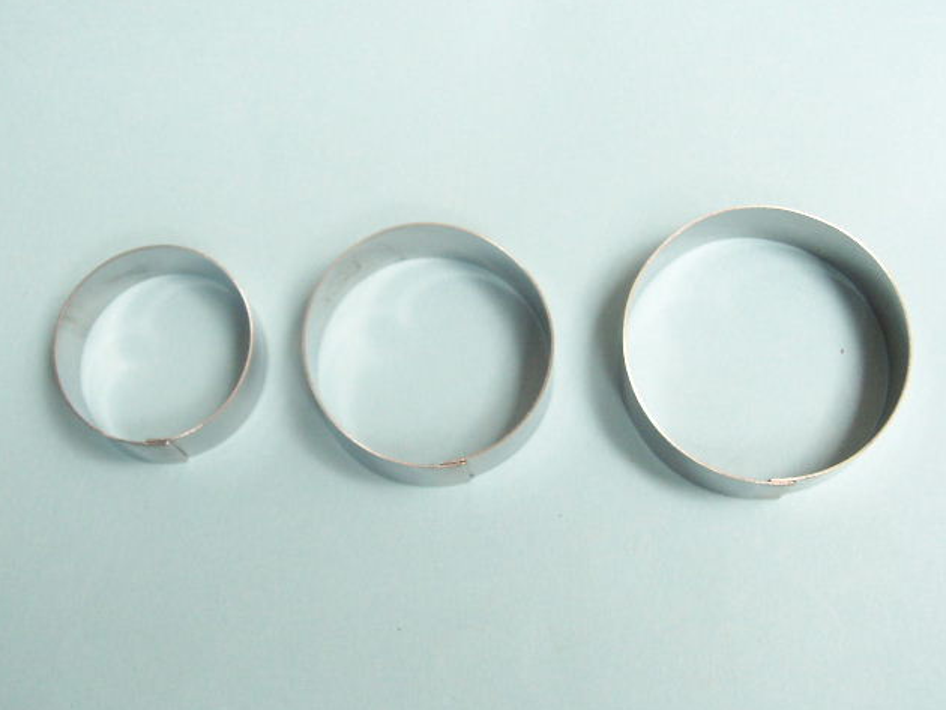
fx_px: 1750
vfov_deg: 22.9
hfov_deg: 30.3
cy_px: 354
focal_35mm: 64
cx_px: 467
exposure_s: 1/20
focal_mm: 10.1
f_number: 3.4
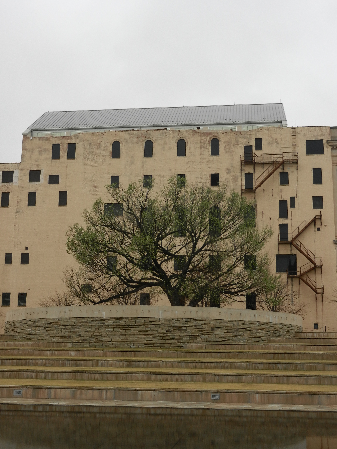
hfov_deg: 32.2
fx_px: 584
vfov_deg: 42.1
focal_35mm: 45
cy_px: 224
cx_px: 168
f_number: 4.2
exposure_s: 1/250
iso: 160
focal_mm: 8.2
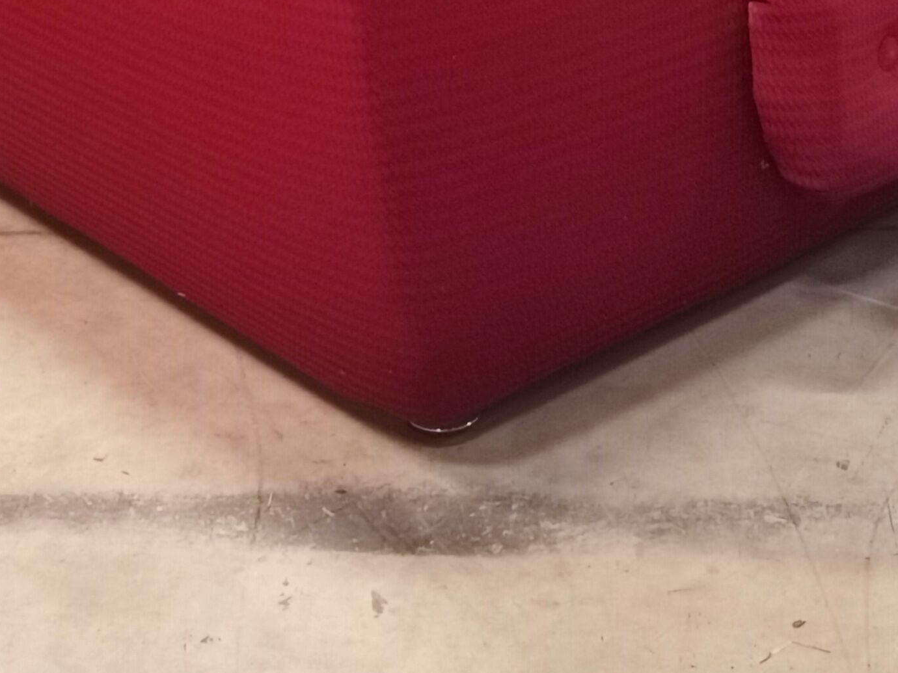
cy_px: -265
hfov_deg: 20.6
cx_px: 595
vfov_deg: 14.7
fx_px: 2464
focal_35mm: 95
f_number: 1.9
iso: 800
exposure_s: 1/25
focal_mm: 6.71
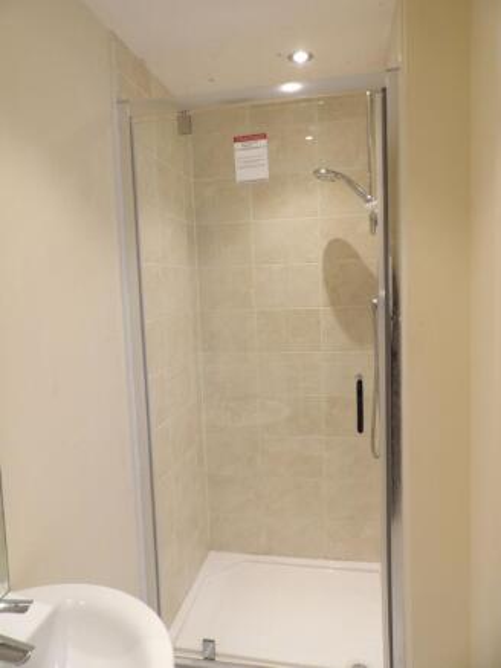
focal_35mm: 24
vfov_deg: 71.6
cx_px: 250
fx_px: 463
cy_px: 334
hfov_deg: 56.8
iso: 200
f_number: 3.2
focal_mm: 4.3
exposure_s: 1/19
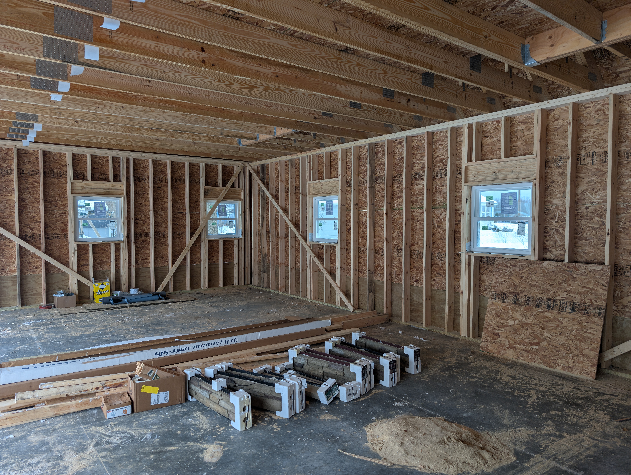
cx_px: 316
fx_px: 438
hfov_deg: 71.5
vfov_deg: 56.9
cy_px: 238
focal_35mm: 24
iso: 39
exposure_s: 1/90.7
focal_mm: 6.9
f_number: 1.68
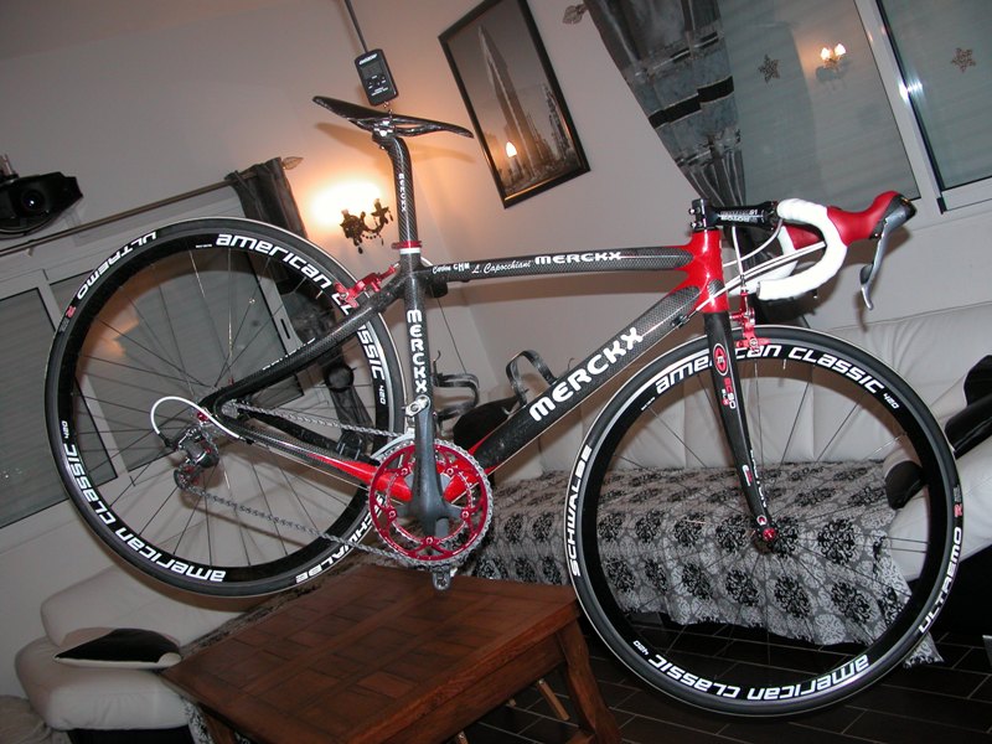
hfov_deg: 52.6
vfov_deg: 40.7
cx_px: 496
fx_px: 1003
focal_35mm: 35
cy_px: 372
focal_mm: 9
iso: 200
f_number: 2.8
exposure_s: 1/60
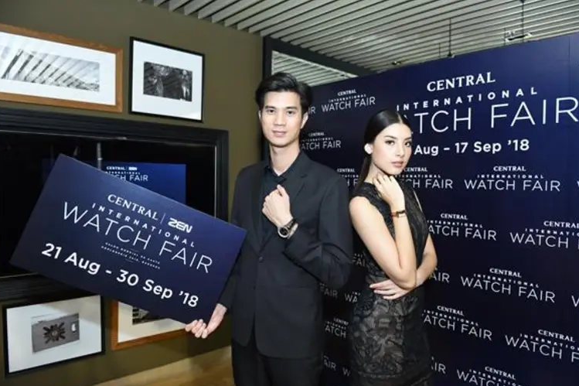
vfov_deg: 51.3
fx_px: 402
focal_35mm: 25
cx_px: 295
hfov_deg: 71.5
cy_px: 200
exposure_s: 1/250
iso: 1250
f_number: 3.5
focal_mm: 24
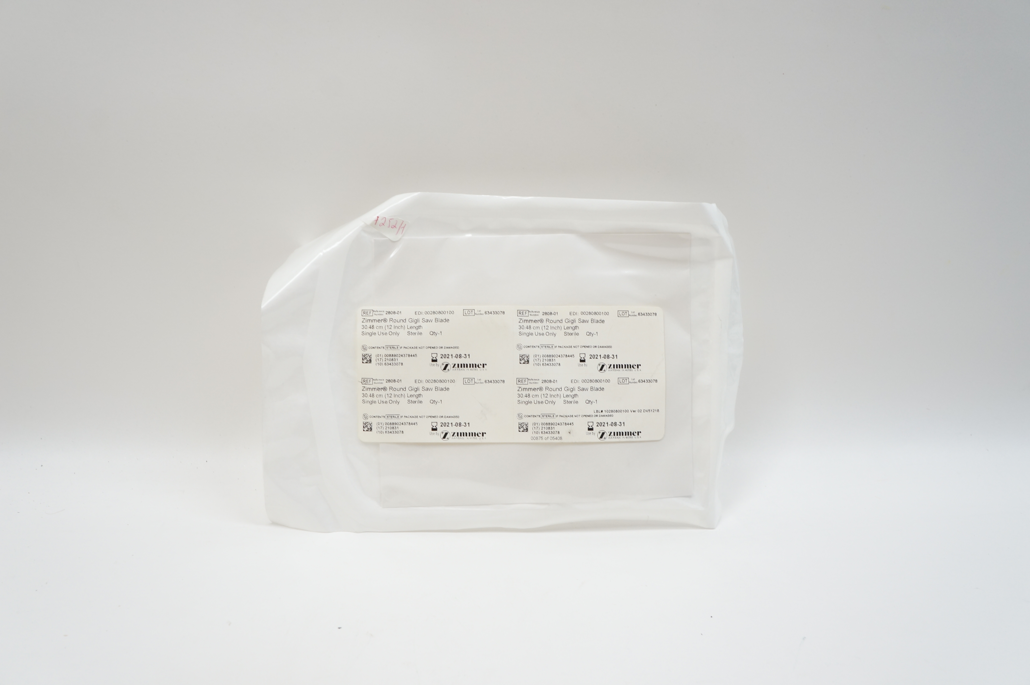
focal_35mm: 30
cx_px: 515
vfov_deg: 43.5
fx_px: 857
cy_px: 342
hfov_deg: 62.0
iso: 400
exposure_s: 1/50
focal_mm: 20
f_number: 7.1
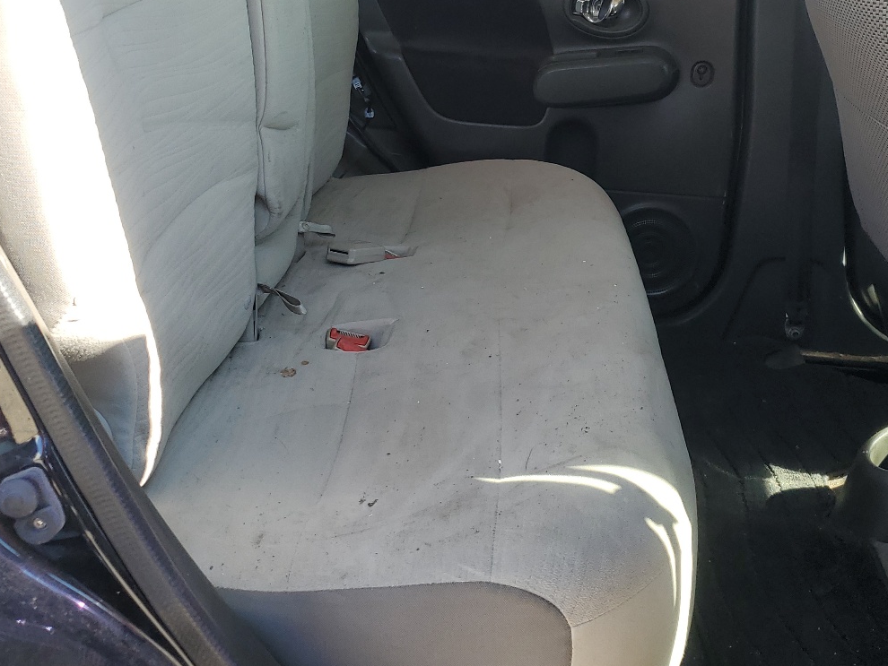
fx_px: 1078
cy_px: 189
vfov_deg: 33.8
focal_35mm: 42
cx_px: 552
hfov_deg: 44.4
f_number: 1.5
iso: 50
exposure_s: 1/256
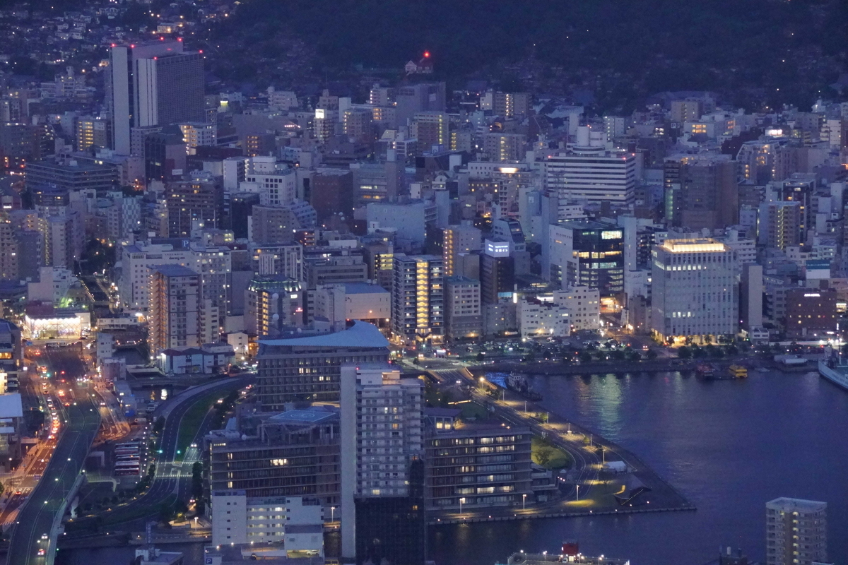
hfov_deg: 12.1
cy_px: 282
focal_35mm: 170
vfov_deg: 8.1
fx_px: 3992
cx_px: 424
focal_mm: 113
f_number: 8
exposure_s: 1/30
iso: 10000
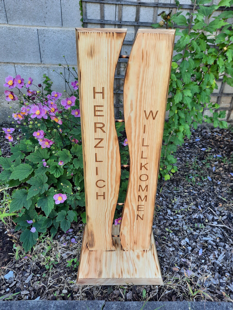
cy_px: 155
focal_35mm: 25
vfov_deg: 69.4
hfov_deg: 54.9
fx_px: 224
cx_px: 116
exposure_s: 1/120
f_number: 2
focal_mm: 4.6
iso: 50
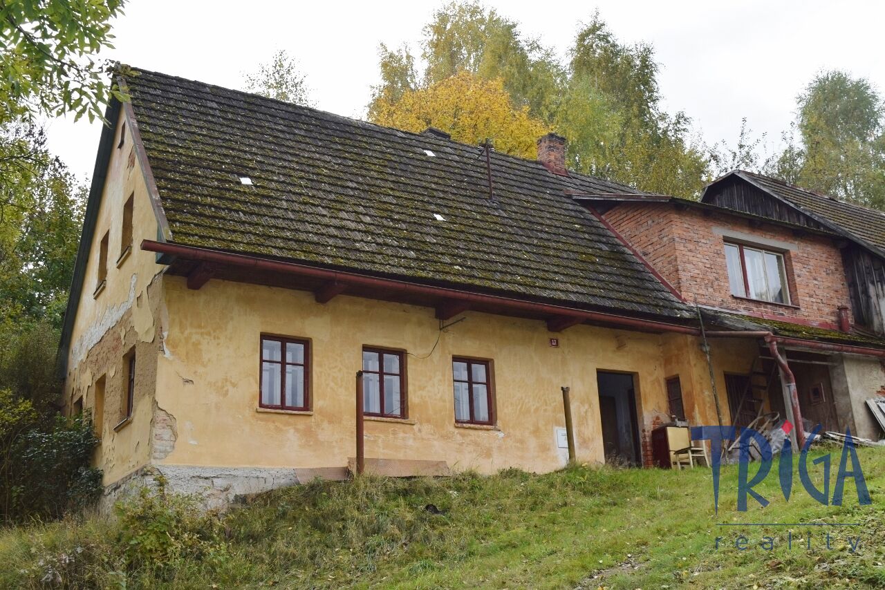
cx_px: 442
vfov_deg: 35.5
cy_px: 295
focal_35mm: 38
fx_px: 922
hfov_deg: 51.3
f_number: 8
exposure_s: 1/200
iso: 100
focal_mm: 25
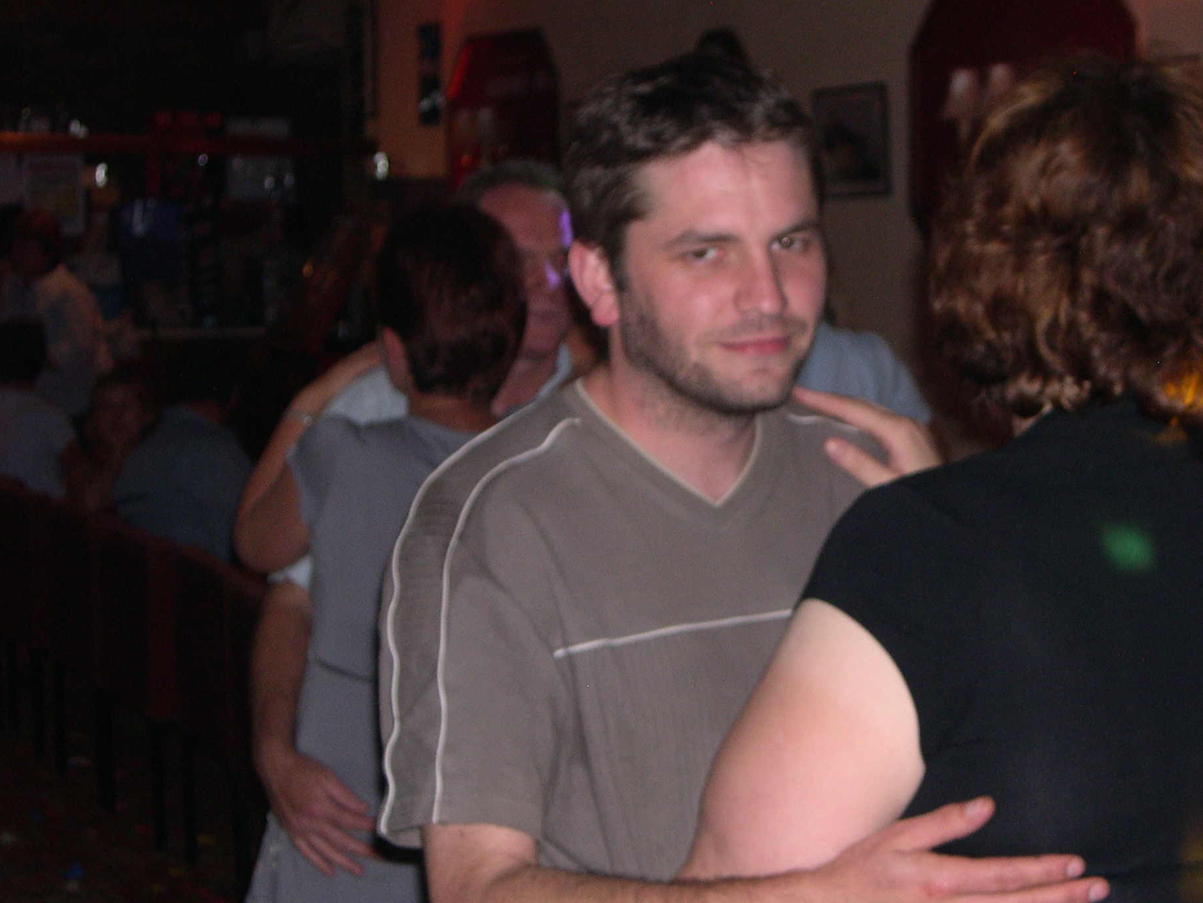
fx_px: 3337
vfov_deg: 15.4
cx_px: 742
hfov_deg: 20.4
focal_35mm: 96
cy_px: 511
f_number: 4
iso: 255
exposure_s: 1/60
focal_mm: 16.3
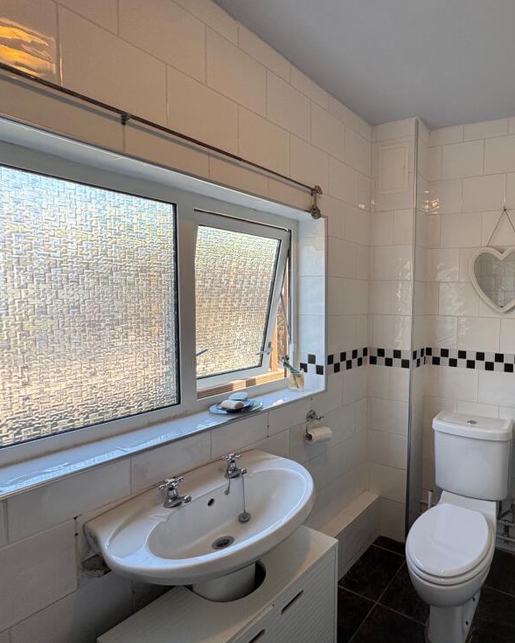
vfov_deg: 83.3
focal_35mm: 19
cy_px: 321
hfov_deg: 64.3
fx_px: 362
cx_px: 416
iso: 80
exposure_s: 1/99
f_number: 2.2
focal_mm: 2.22
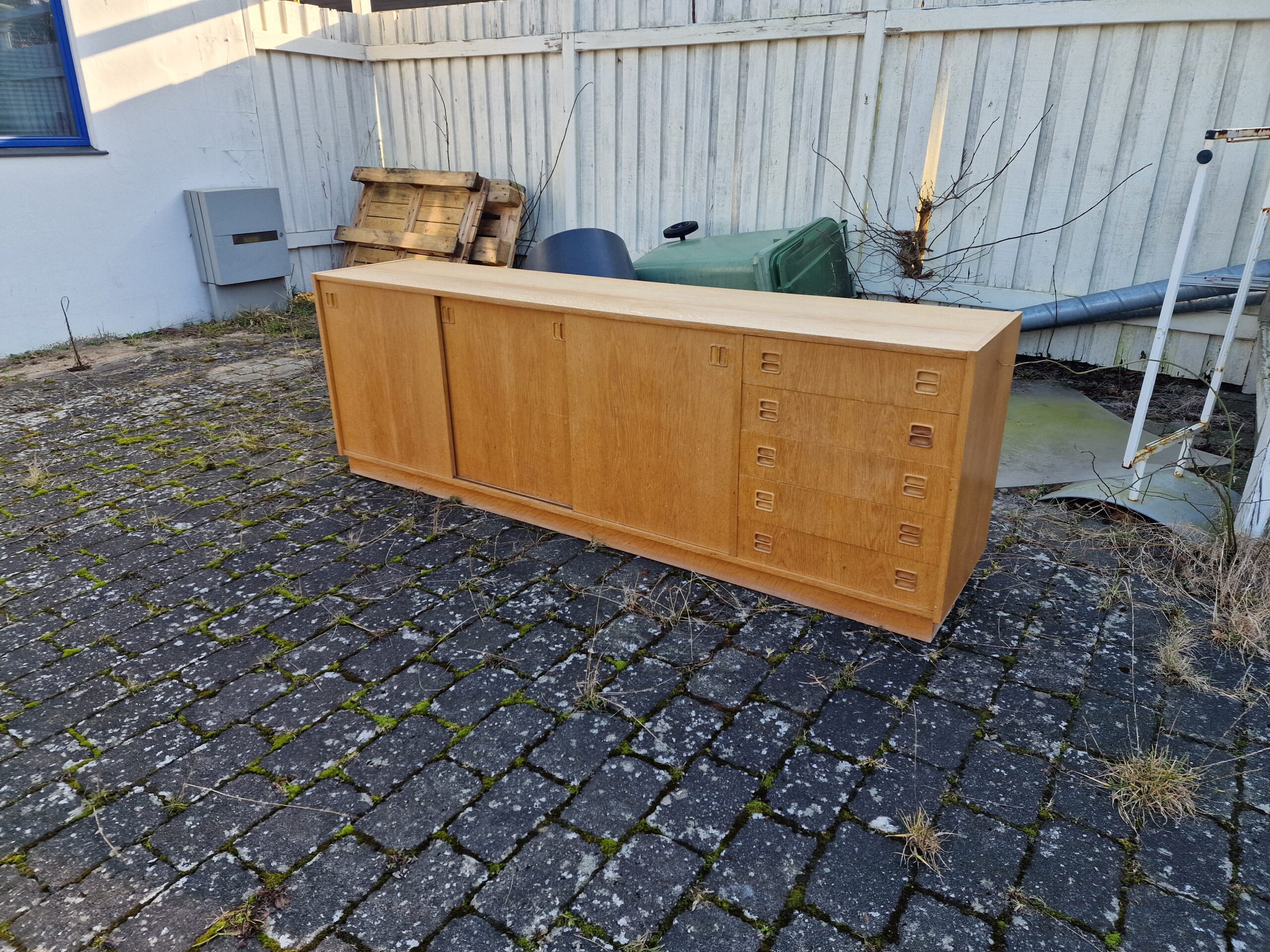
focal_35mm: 23
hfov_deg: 73.9
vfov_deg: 58.9
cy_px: 476
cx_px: 635
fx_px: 844
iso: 50
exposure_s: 1/180
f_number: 1.8
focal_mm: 6.4
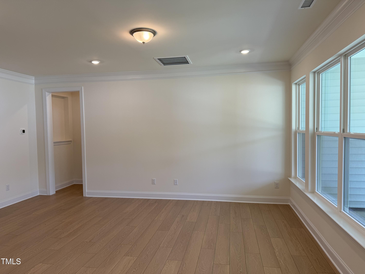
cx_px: 182
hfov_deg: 71.6
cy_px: 137
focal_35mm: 24
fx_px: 253
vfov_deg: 56.8
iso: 100
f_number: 1.78
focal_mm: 6.76
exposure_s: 1/237
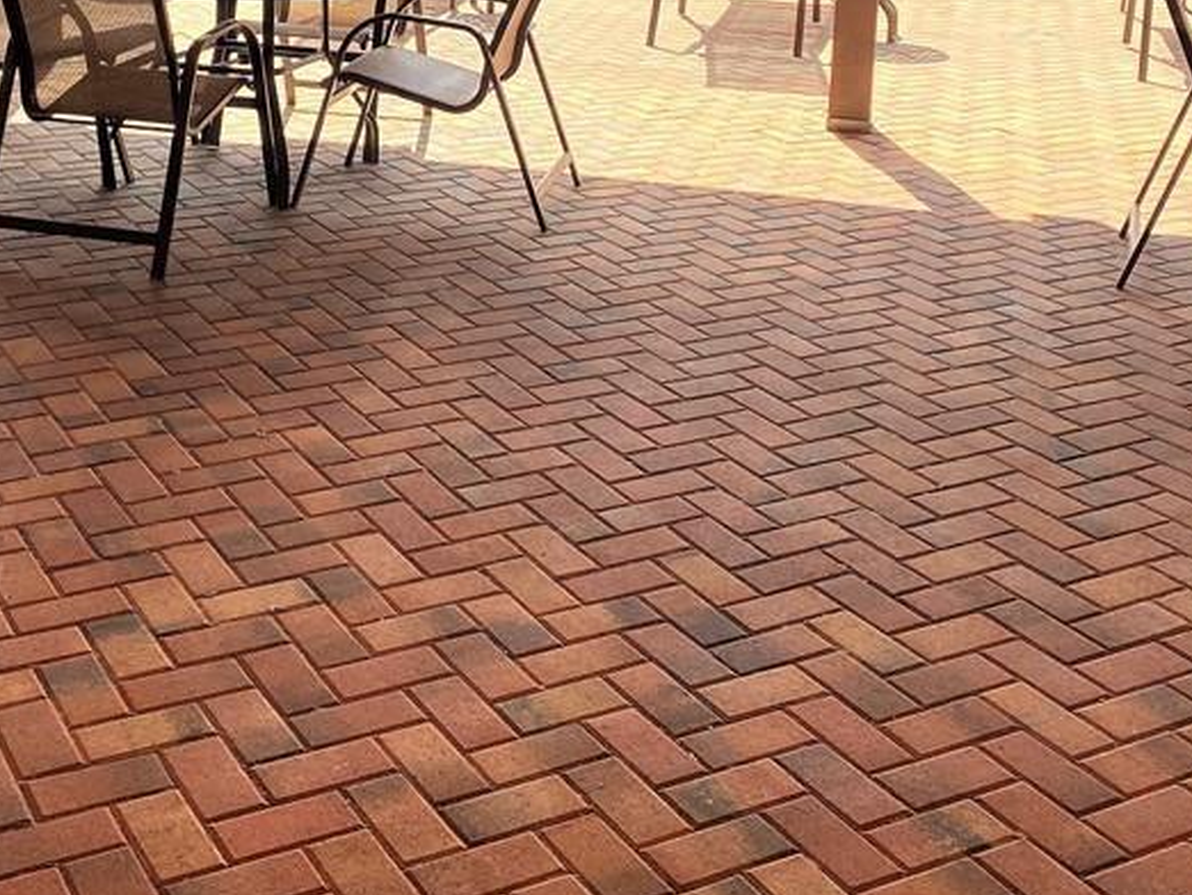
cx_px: 457
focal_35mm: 51
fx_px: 1757
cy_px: 30
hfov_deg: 37.3
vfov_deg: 27.2
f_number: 1.8
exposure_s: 1/252
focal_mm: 4.25
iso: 32
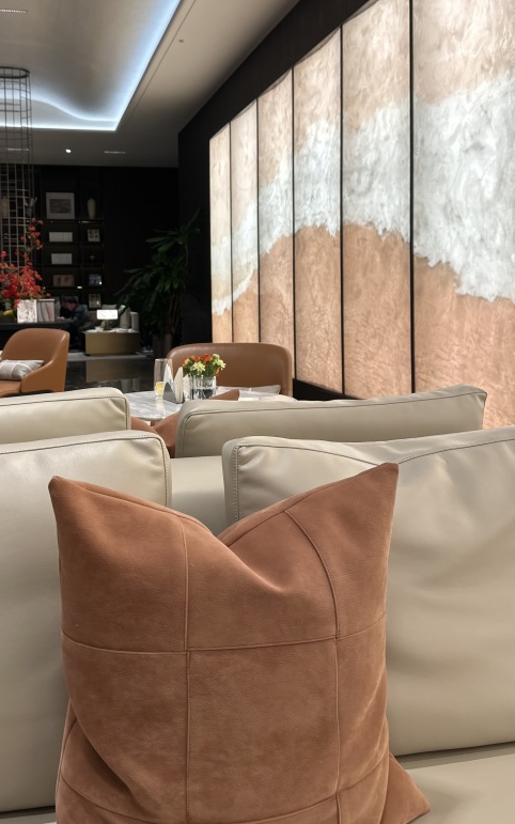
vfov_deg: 57.5
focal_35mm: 33
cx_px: 185
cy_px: 315
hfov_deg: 38.0
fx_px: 741
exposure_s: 1/100
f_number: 1.78
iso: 64
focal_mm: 6.86
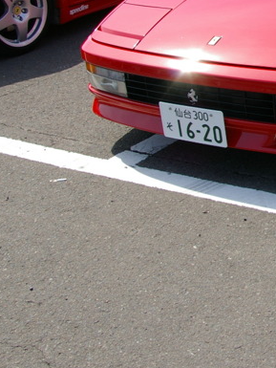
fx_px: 733
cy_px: 52
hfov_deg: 19.1
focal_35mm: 69
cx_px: 393
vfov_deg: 27.3
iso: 200
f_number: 8
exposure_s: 1/250
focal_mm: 18
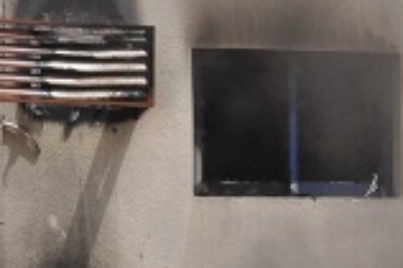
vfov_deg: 11.2
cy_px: 319
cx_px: 116
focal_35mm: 120
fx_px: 1342
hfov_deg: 17.0
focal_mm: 28
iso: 3200
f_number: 20
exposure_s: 1/1600
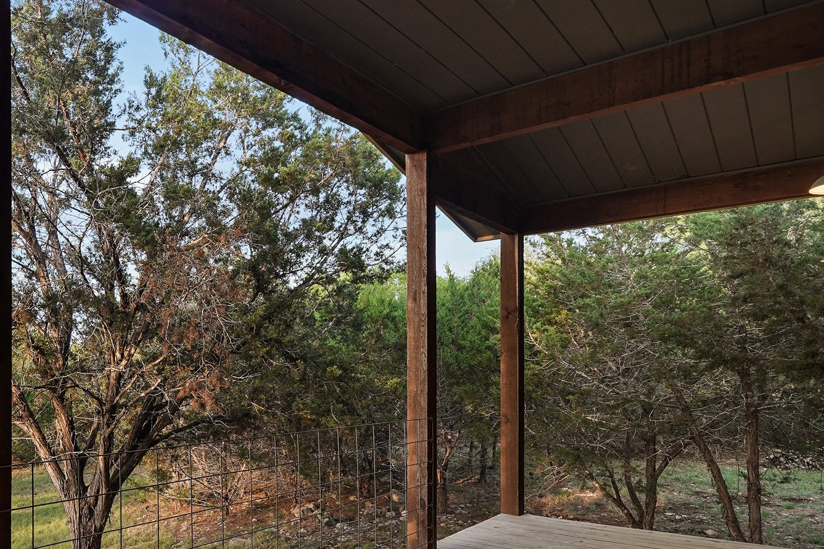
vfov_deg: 48.5
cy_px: 376
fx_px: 595
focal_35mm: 26
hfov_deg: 65.1
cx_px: 203
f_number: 5.6
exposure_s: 1/160
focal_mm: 16
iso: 640
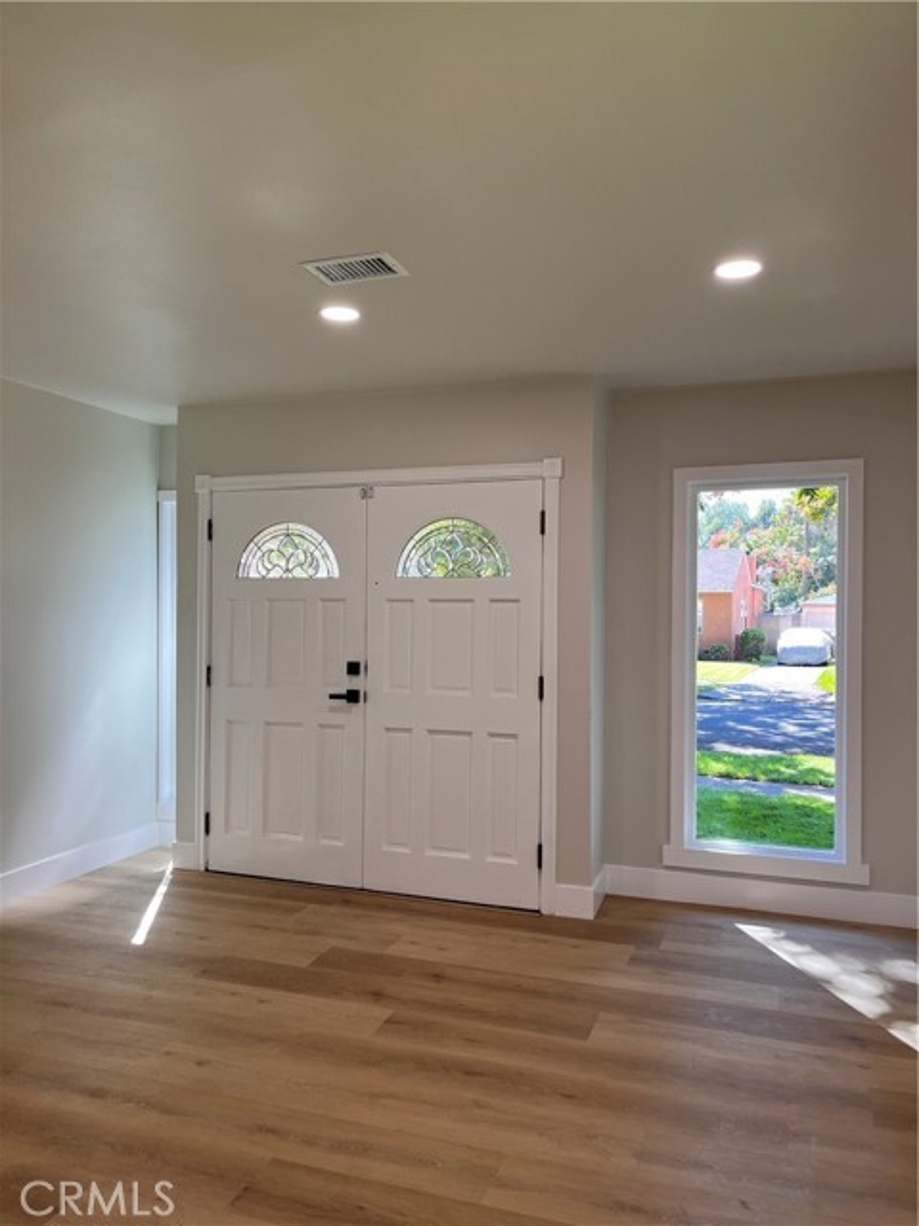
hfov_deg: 53.1
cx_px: 460
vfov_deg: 67.3
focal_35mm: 26
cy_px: 613
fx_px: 920
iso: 40
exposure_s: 1/120
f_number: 1.6
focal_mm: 5.1
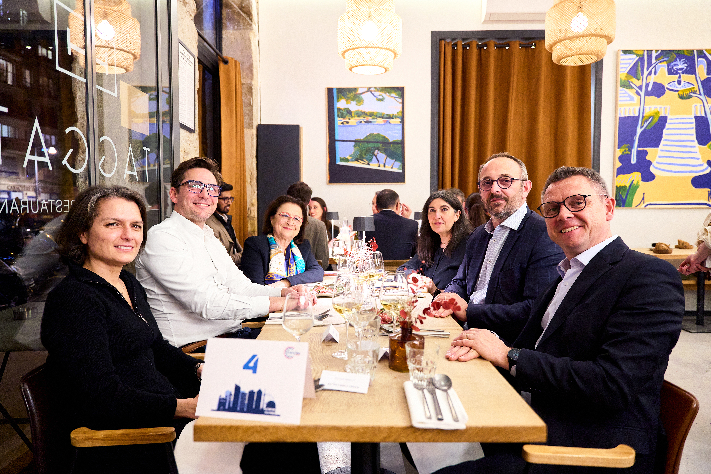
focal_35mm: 24
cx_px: 356
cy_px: 237
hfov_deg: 73.7
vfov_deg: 53.1
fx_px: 474
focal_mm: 24
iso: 3200
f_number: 2.8
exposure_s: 1/60
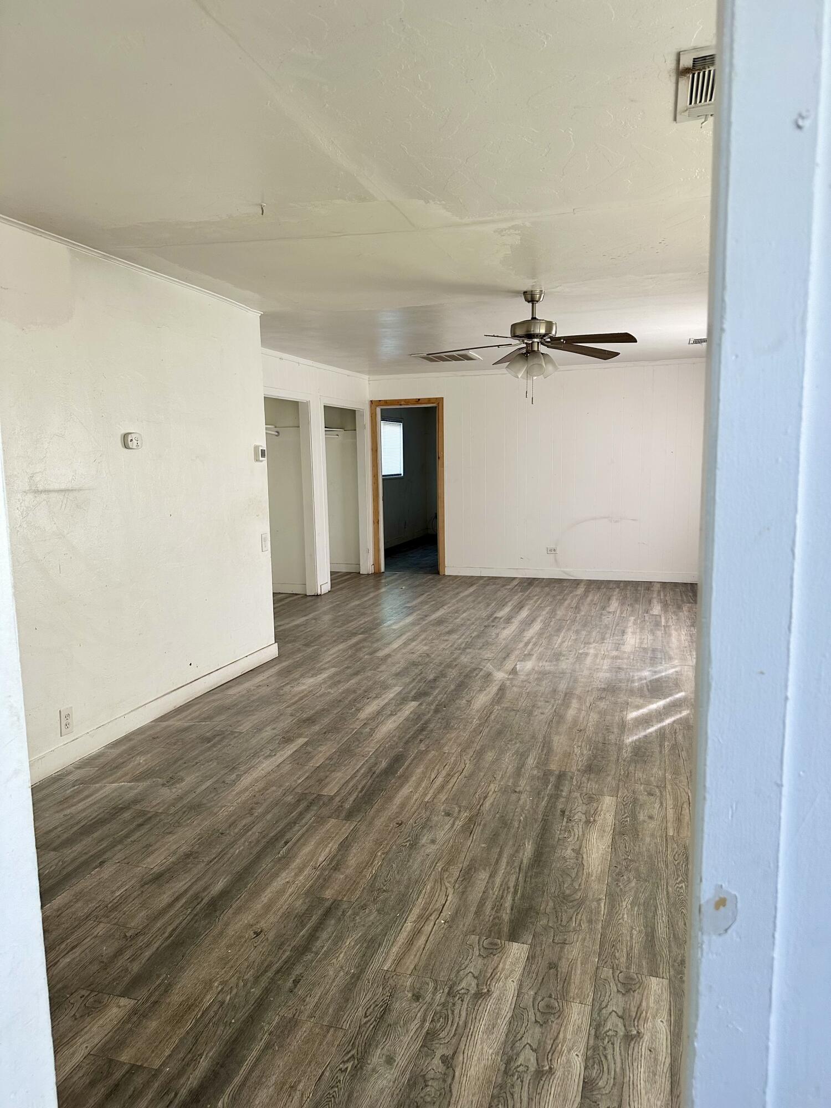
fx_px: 768
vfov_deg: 71.6
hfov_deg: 56.8
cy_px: 554
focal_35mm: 24
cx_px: 416
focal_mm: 6.86
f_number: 1.78
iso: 125
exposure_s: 1/120
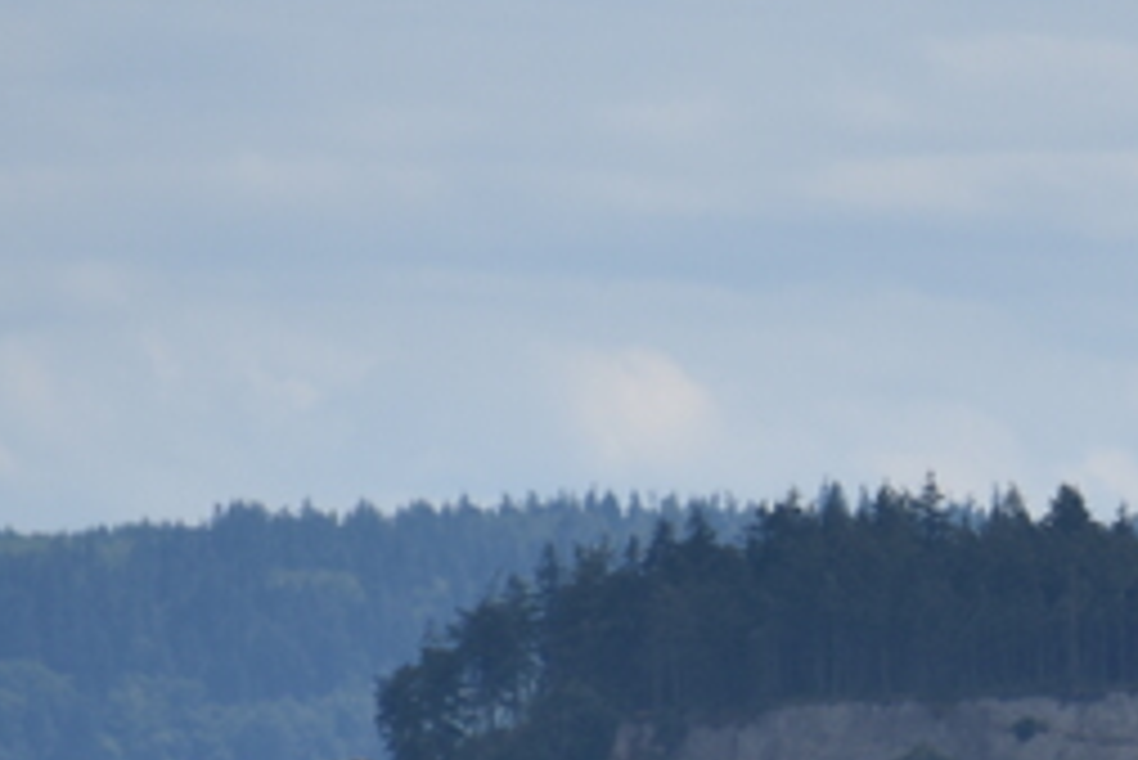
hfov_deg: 1.4
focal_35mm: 1519
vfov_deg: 0.9
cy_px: 459
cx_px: 1511
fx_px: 48043
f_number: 7.1
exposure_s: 1/640
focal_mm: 300
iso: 100
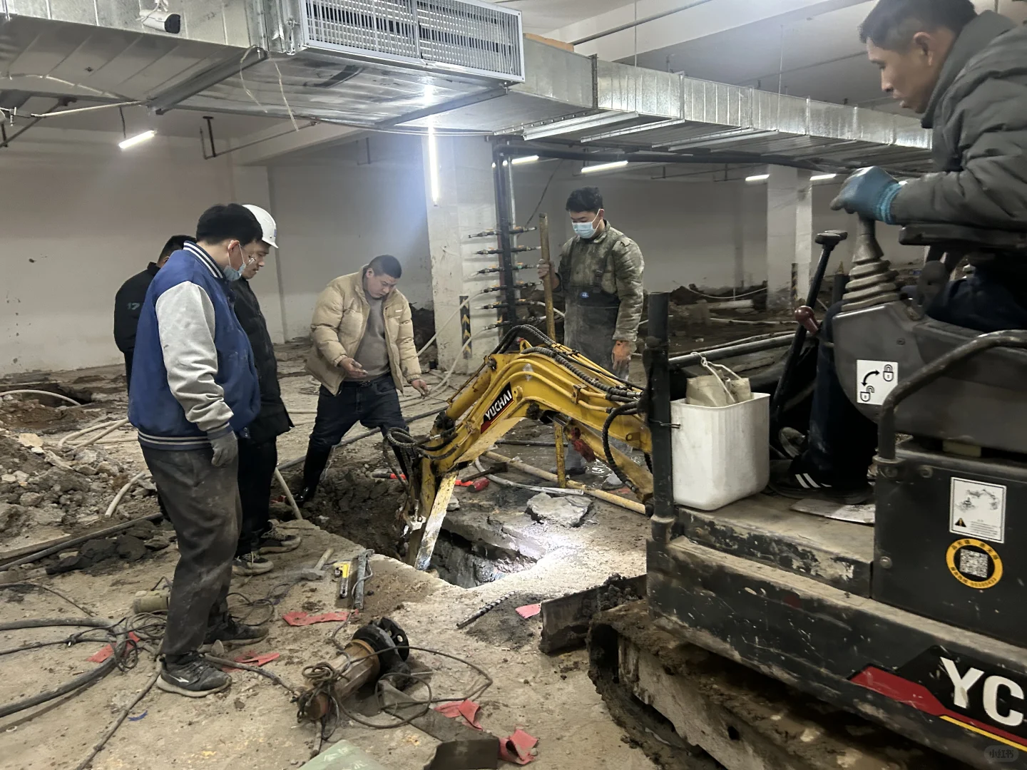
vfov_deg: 53.1
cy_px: 385
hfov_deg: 67.3
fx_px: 771
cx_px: 514
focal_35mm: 26
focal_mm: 5.7
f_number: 1.5
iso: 400
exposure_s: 1/33
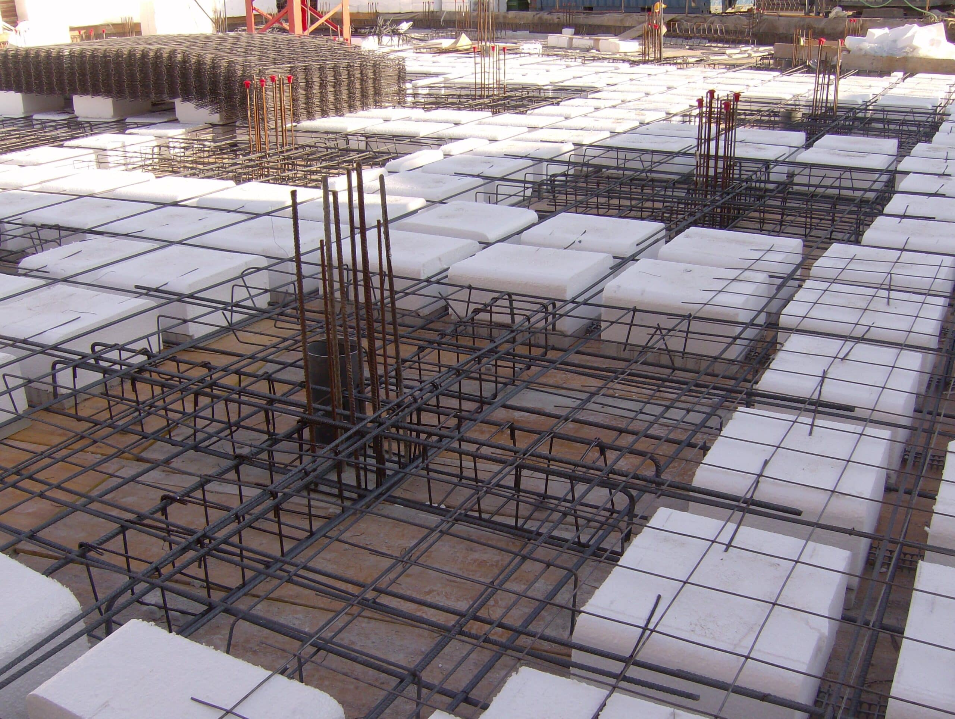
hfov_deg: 51.3
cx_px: 478
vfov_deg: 39.7
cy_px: 360
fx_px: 994
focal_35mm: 36
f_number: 4.7
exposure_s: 1/304
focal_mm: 6
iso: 100
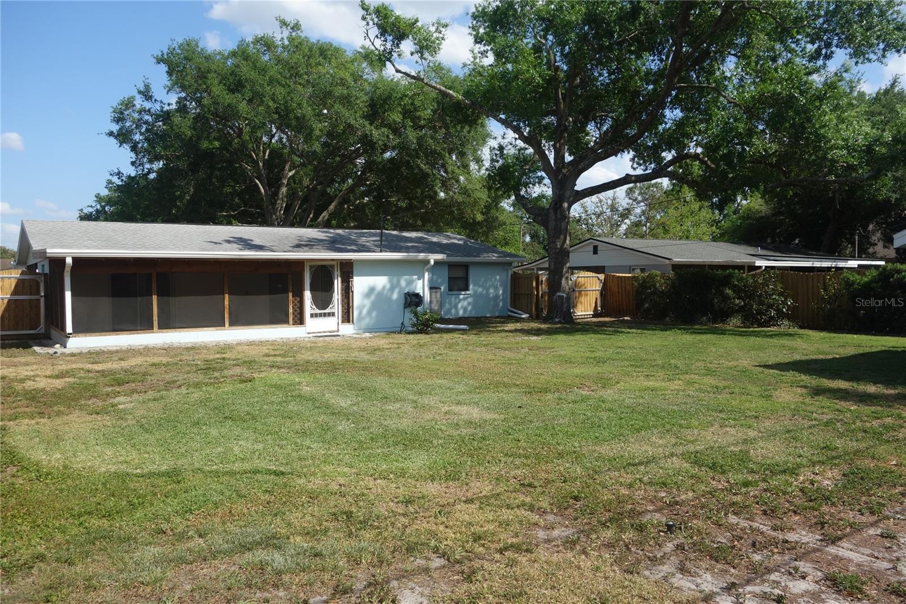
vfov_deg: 46.4
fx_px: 704
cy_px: 302
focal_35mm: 28
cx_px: 453
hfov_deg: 65.5
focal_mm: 10.4
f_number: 5.6
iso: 125
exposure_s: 1/400
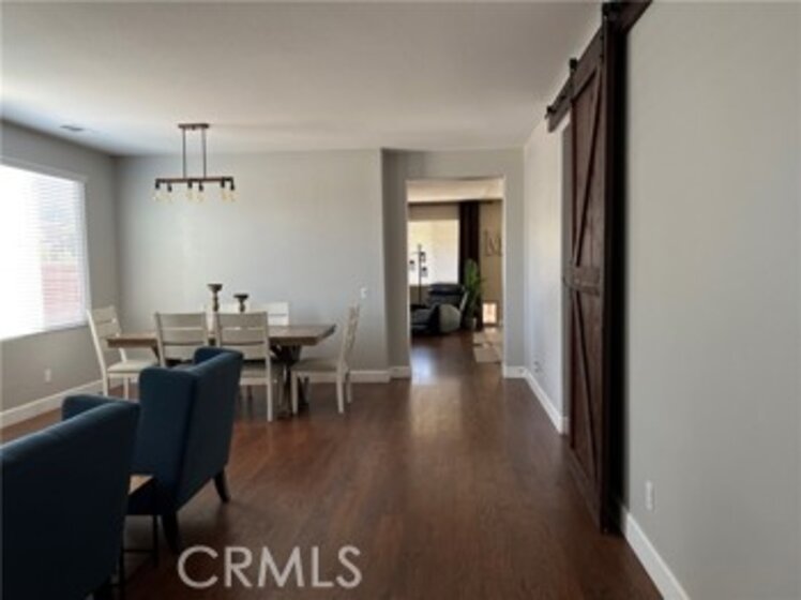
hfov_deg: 67.3
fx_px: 601
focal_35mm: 26
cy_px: 300
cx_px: 400
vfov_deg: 53.0
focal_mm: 5.7
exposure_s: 1/60
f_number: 1.5
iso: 125
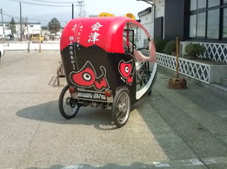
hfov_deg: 43.8
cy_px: 68
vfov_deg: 33.4
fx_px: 282
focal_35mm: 43
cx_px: 125
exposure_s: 1/909
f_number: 2.8
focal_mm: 3.3
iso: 66
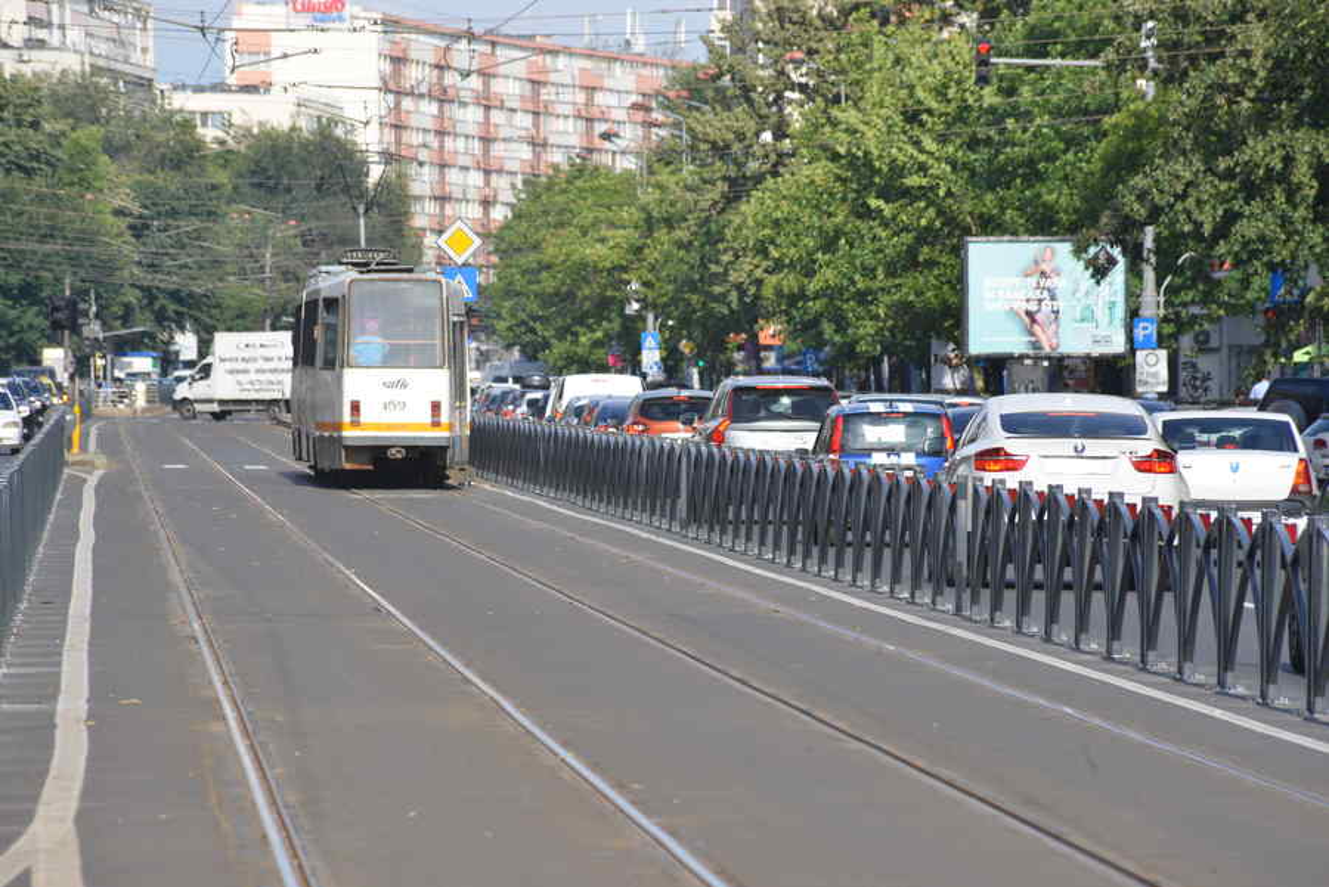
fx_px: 11080
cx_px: 664
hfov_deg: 6.9
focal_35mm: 300
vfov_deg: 4.6
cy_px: 444
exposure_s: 1/500
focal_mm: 300
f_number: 11
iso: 500
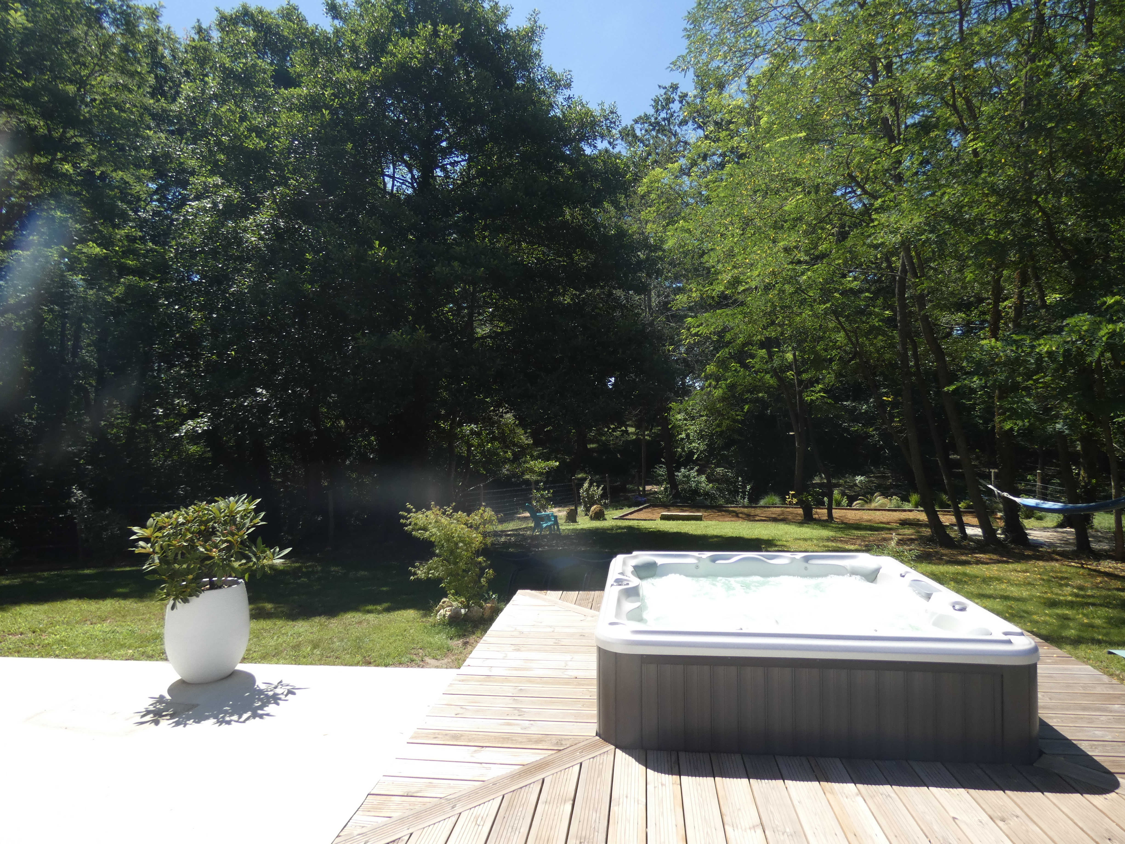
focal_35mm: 20
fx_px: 650
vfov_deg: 66.0
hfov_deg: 81.7
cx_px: 562
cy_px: 422
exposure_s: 1/1000
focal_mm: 3.6
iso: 80
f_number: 2.8
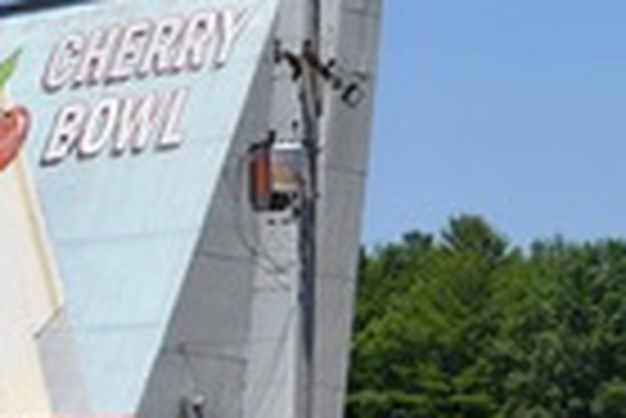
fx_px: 3116
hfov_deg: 11.1
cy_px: 146
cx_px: 878
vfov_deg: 7.7
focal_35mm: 179
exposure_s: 1/320
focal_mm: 26
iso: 100
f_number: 9
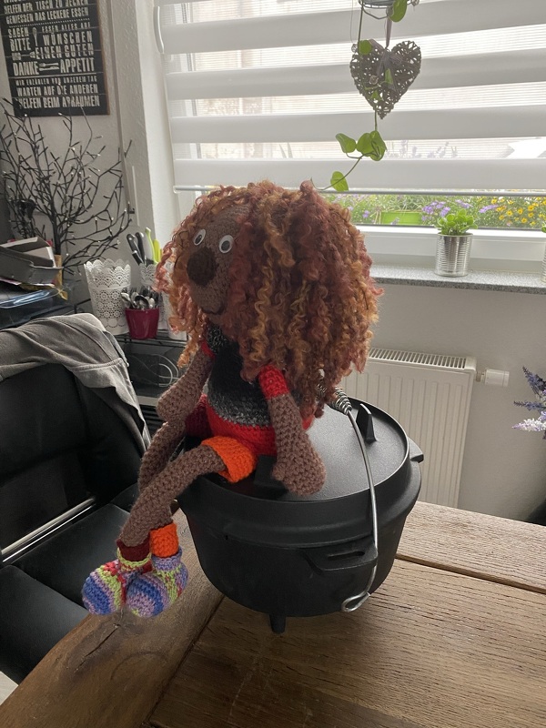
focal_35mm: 26
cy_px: 364
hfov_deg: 53.1
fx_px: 547
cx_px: 273
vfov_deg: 67.3
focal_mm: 4.25
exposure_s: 1/60
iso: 160
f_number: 1.8
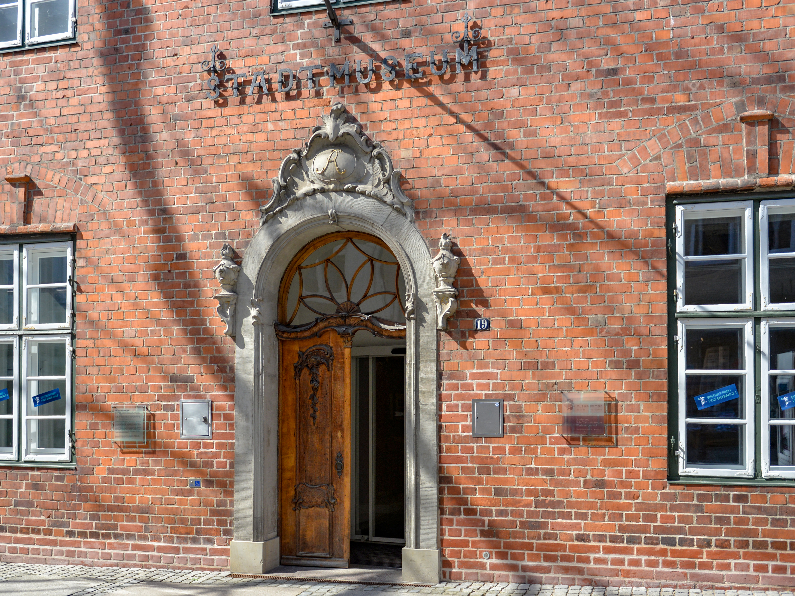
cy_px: 307
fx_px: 712
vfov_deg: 45.4
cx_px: 338
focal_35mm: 31
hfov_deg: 58.1
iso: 500
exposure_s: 1/4000
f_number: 2.8
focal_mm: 26
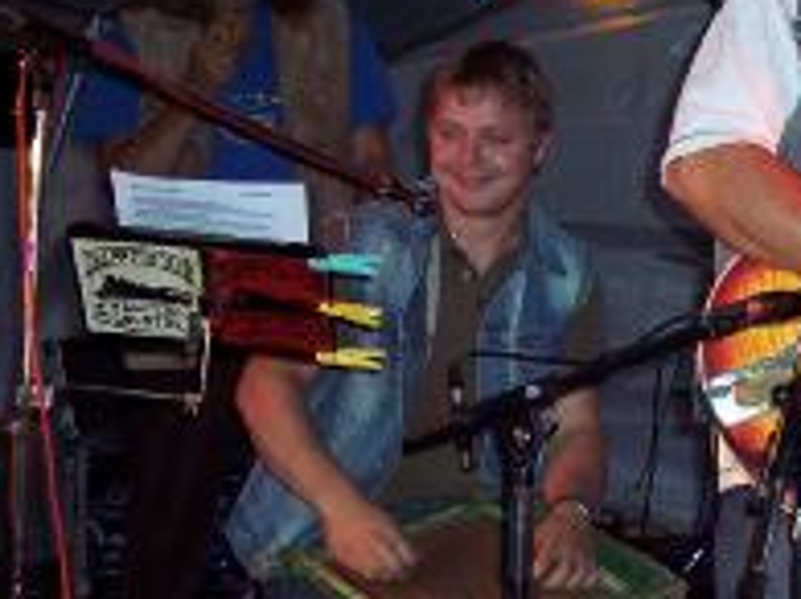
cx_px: 707
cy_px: 416
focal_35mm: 100
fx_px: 2313
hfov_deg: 19.3
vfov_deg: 14.7
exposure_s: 1/60
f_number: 2.8
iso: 100
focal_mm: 8
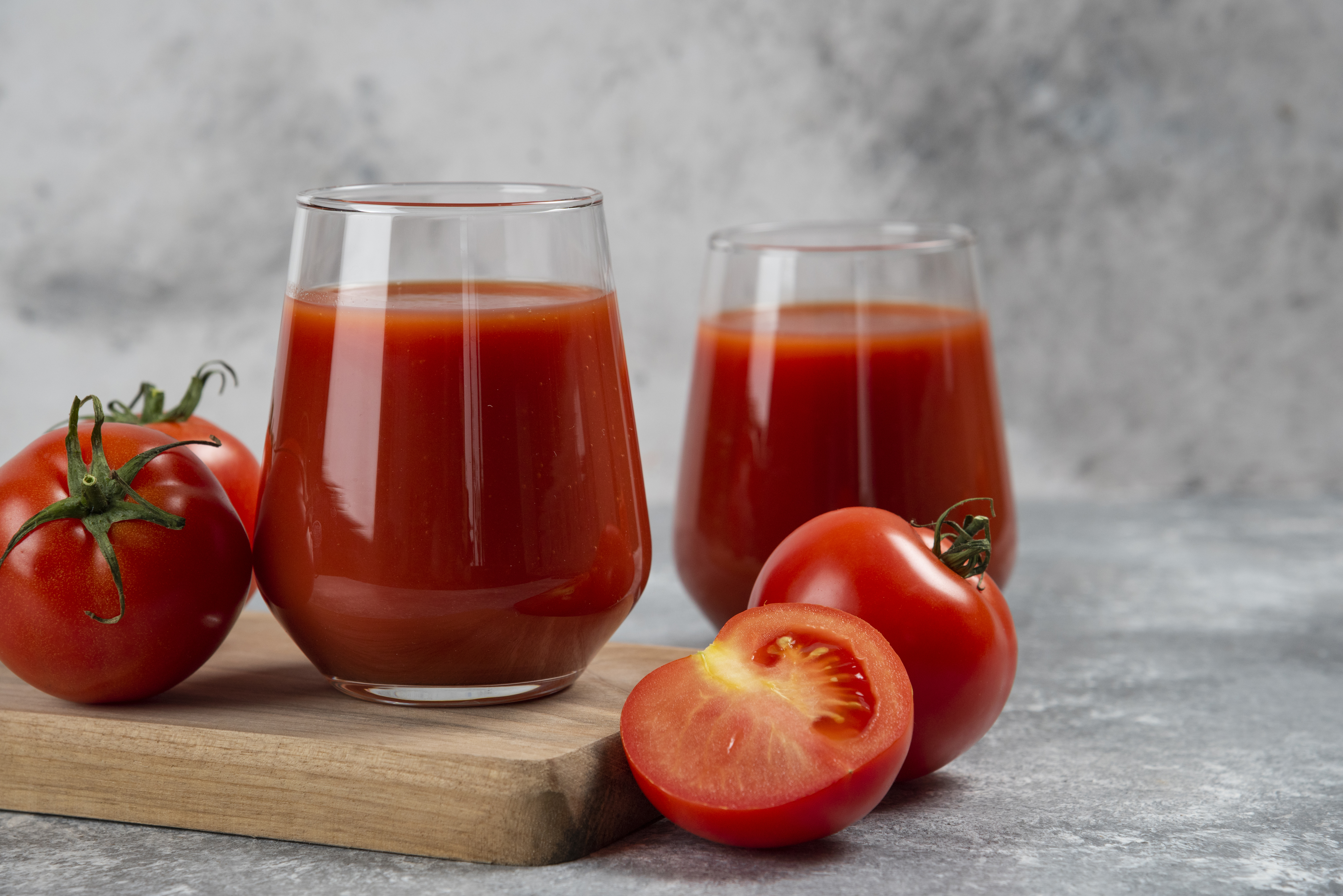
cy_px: 448
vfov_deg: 11.4
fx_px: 4478
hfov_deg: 17.1
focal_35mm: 120
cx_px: 672
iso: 400
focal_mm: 120
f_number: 8
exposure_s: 1/125
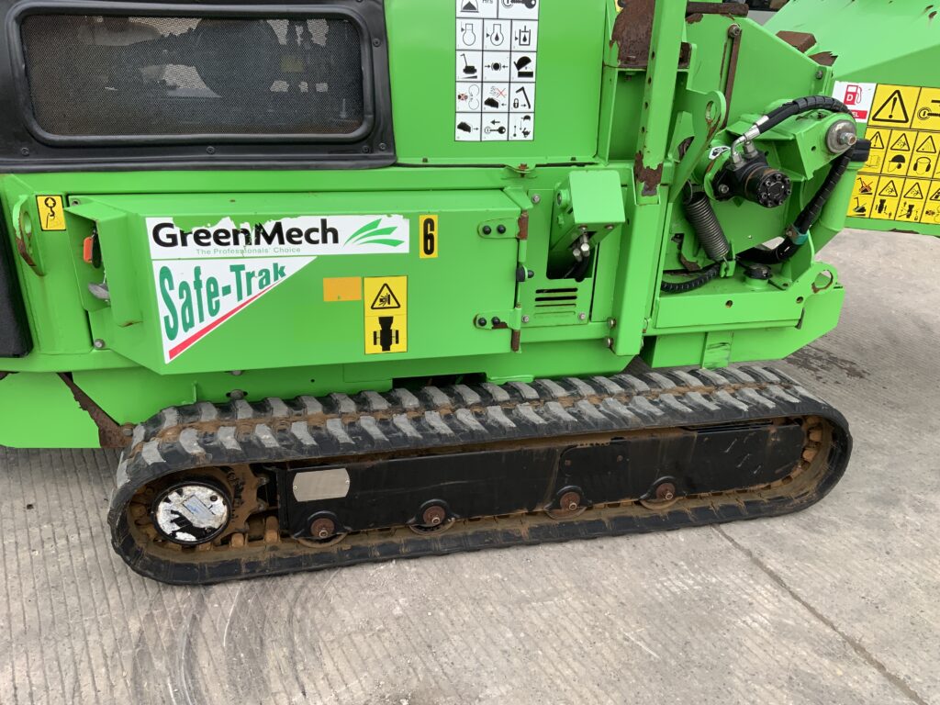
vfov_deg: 48.2
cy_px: 352
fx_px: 787
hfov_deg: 61.7
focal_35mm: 29
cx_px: 470
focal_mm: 3
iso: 16
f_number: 1.8
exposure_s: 1/804
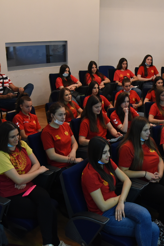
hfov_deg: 35.6
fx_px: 253
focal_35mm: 37
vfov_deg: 51.9
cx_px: 108
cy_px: 125
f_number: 5.6
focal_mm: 24
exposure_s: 1/125
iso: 3200
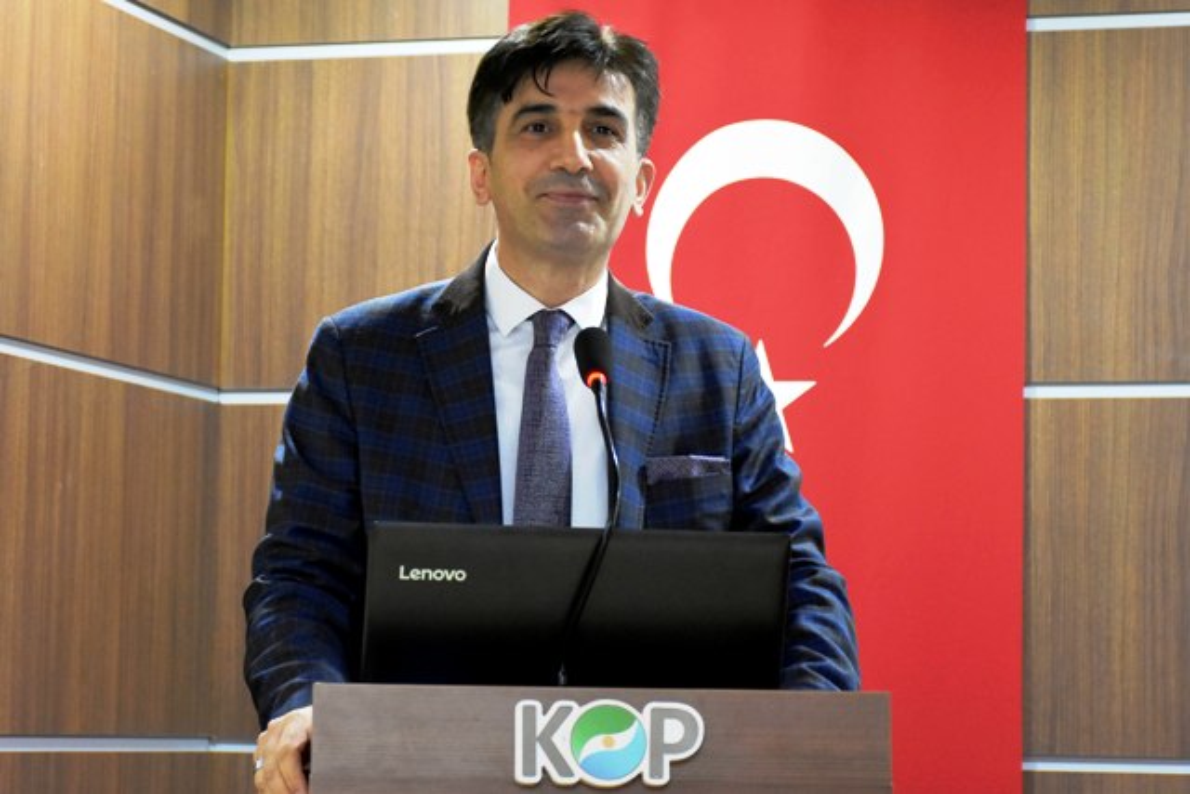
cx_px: 595
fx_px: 3075
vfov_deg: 14.7
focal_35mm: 93
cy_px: 397
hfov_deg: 21.9
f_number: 5
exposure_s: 1/60
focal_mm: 62
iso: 2800
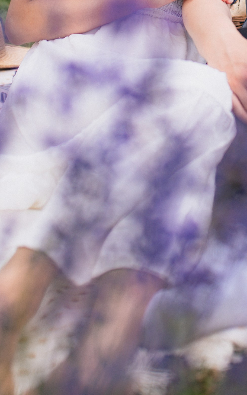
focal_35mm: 94
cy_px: -30
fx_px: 1012
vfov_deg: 21.1
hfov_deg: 13.7
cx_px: 257
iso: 100
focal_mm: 35
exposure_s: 1/1000
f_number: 2
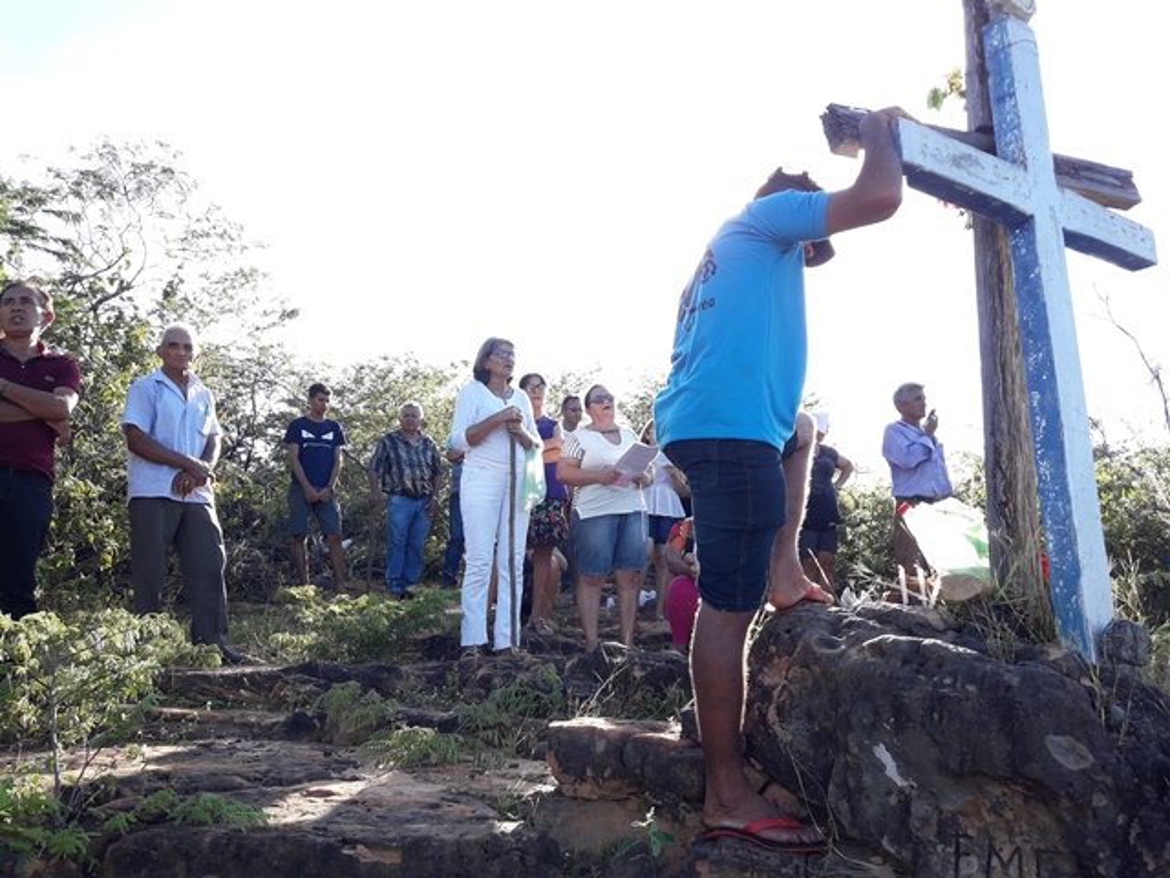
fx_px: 946
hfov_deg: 63.4
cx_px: 585
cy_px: 439
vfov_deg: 49.7
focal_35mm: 28
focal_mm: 3.7
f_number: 1.9
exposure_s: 1/381
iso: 40
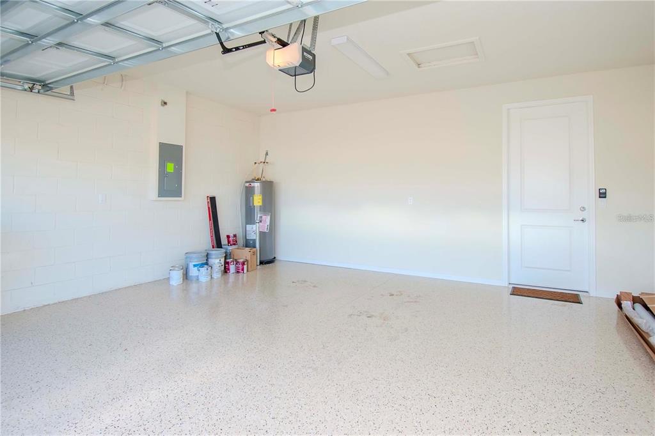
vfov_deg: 63.2
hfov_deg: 85.4
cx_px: 328
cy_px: 218
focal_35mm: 20
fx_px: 355
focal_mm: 13
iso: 800
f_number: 6.3
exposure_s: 1/200
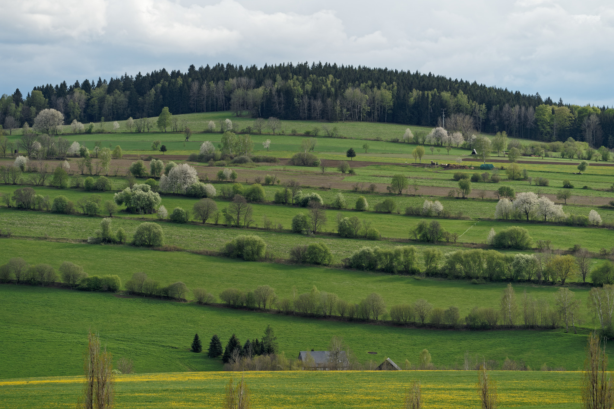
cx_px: 307
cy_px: 204
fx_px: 2945
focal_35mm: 173
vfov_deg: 7.9
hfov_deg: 11.9
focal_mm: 171.7
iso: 200
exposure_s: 1/400
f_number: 8
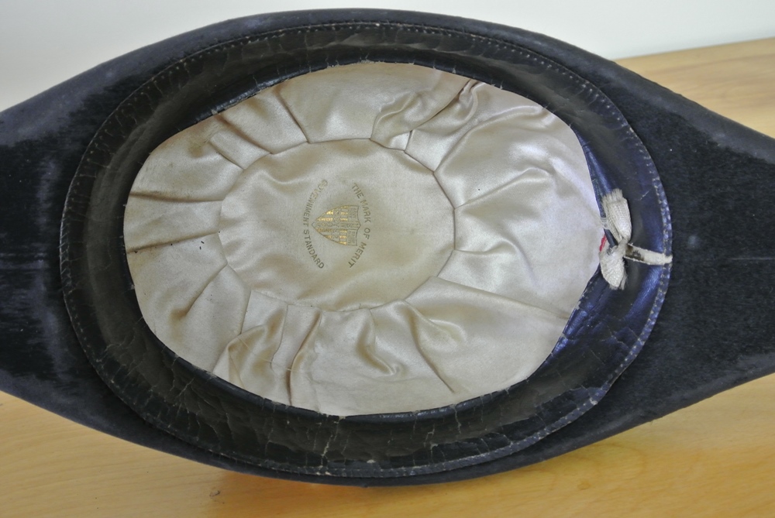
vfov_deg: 28.7
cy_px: 259
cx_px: 388
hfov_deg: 41.9
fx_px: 1013
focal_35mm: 47
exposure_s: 1/60
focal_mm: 17.5
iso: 800
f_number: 4.5
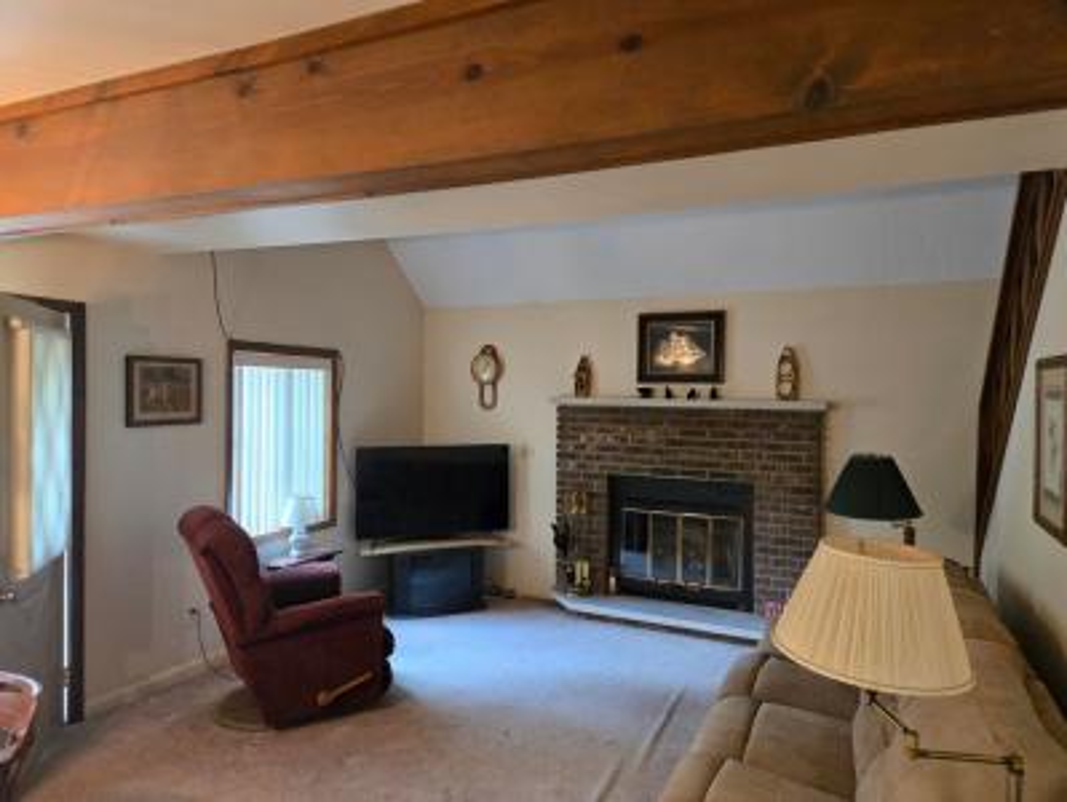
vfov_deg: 59.0
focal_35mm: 23
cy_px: 401
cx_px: 534
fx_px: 710
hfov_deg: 73.9
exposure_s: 1/120
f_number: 1.8
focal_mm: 5.4
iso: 640
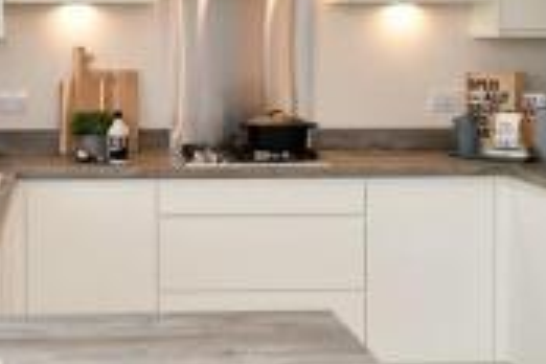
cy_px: 42
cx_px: 116
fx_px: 1244
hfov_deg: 24.4
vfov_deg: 16.5
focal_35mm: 82
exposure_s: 1/60
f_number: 4
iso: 100
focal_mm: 20
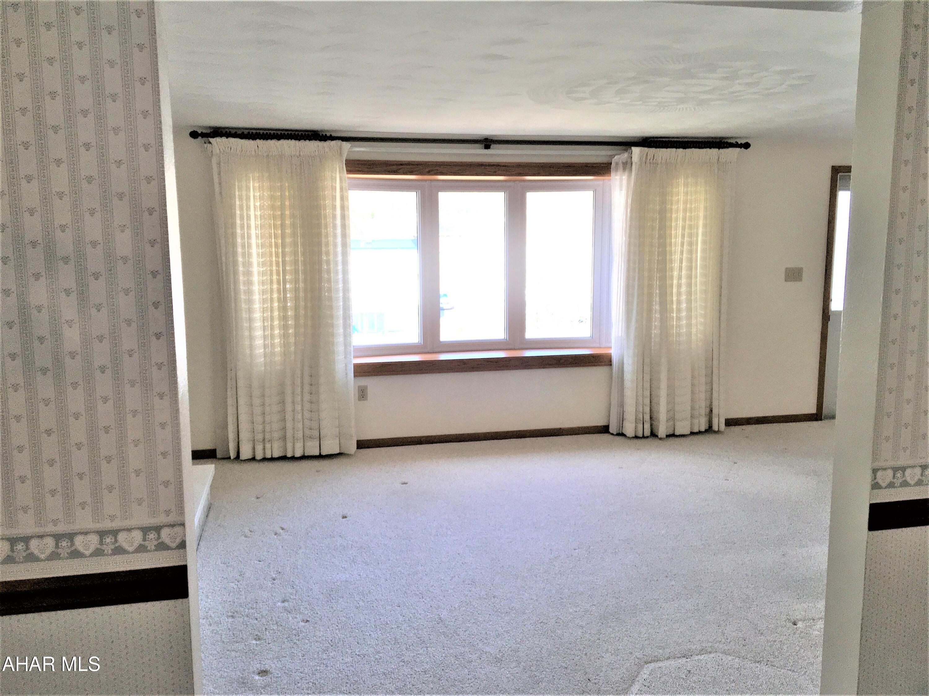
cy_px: 348
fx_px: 778
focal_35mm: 29
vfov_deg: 48.2
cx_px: 464
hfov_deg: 61.7
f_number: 2.2
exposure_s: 1/120
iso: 40
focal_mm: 4.15
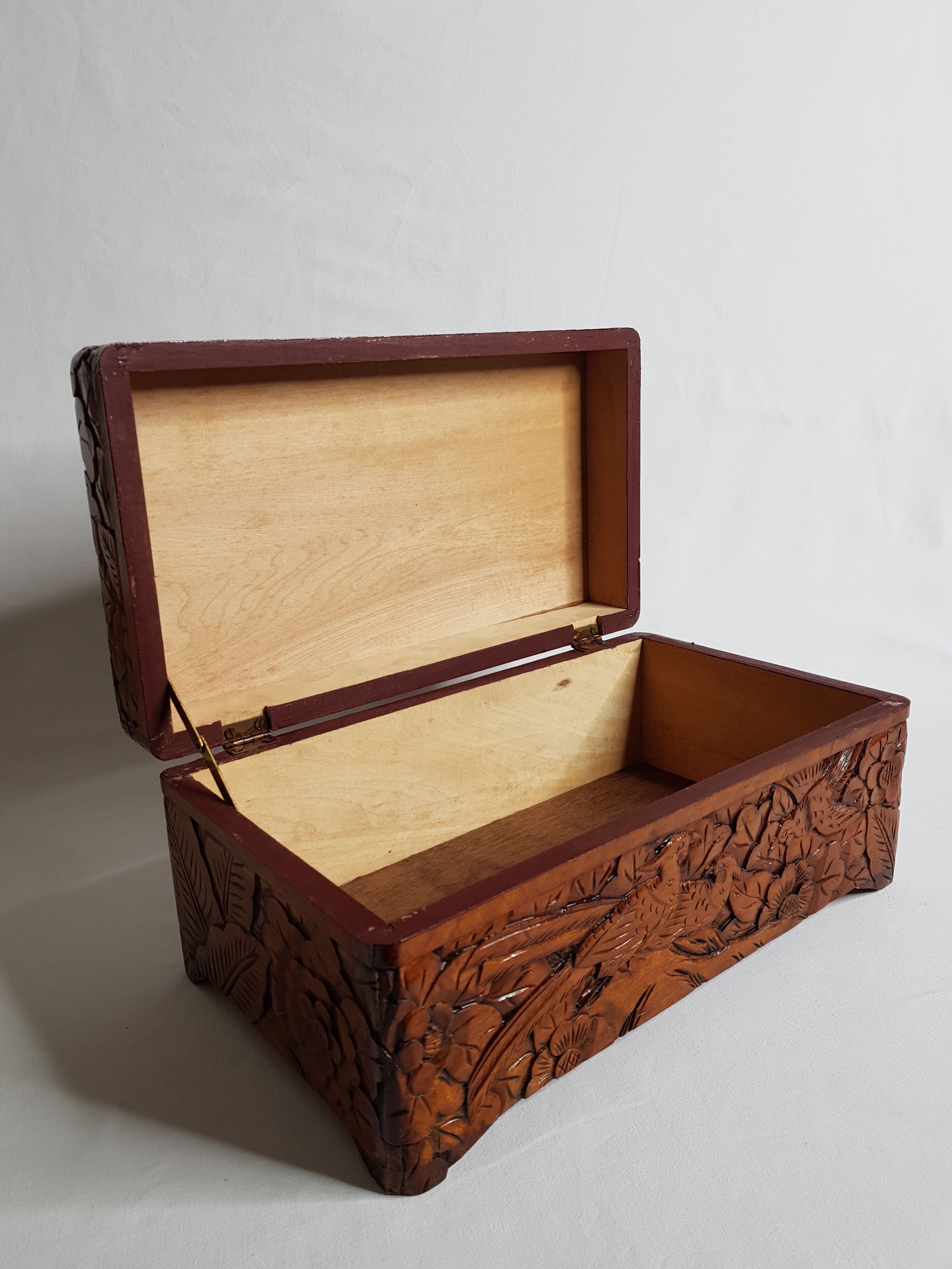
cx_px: 476
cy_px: 634
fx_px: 953
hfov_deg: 53.1
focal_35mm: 26
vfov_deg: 67.3
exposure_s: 1/50
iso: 50
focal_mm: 4.2
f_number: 1.7
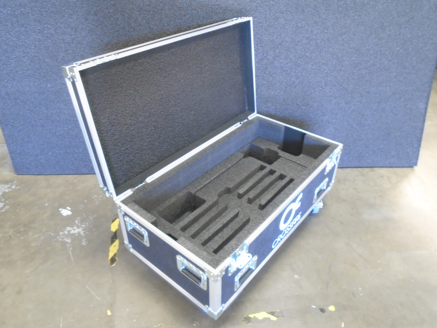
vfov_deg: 53.1
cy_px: 164
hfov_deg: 67.3
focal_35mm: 26
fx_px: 328
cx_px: 218
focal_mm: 4.6
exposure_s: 1/13
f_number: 3.2
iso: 400
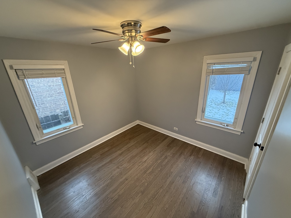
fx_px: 118
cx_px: 146
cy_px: 109
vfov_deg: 85.7
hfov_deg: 102.1
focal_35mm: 14
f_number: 2.2
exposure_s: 1/120
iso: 640
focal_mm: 2.22
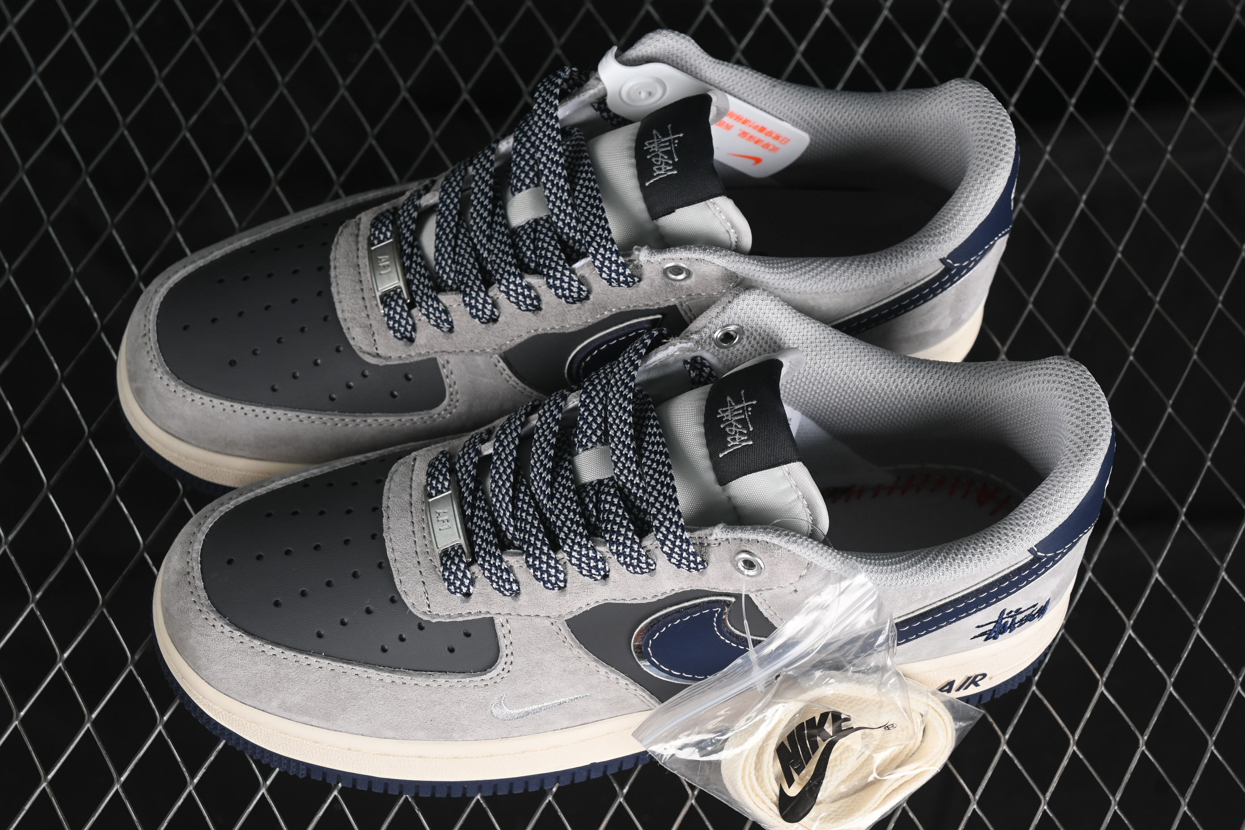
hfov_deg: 27.0
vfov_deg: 18.2
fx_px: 2594
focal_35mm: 75
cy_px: 415
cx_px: 622
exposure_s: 1/60
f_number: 7.1
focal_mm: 50
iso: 160
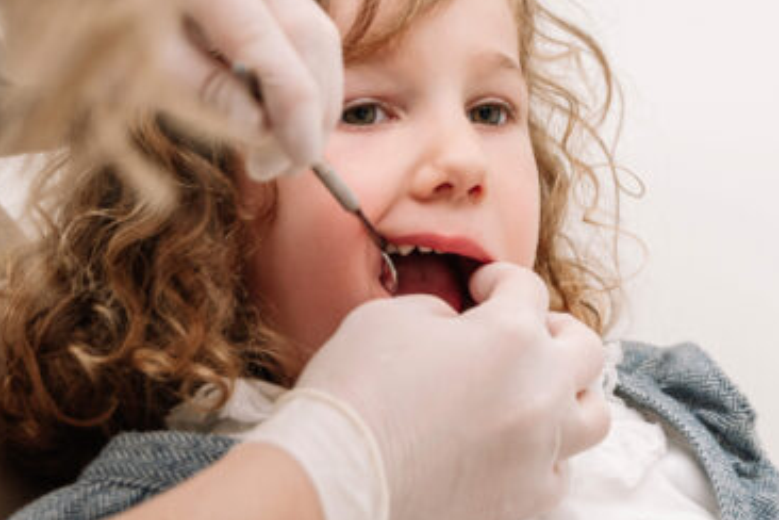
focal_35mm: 112
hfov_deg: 18.0
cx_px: 705
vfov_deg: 12.1
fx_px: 2423
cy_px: -21
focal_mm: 40
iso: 400
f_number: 2.8
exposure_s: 1/500
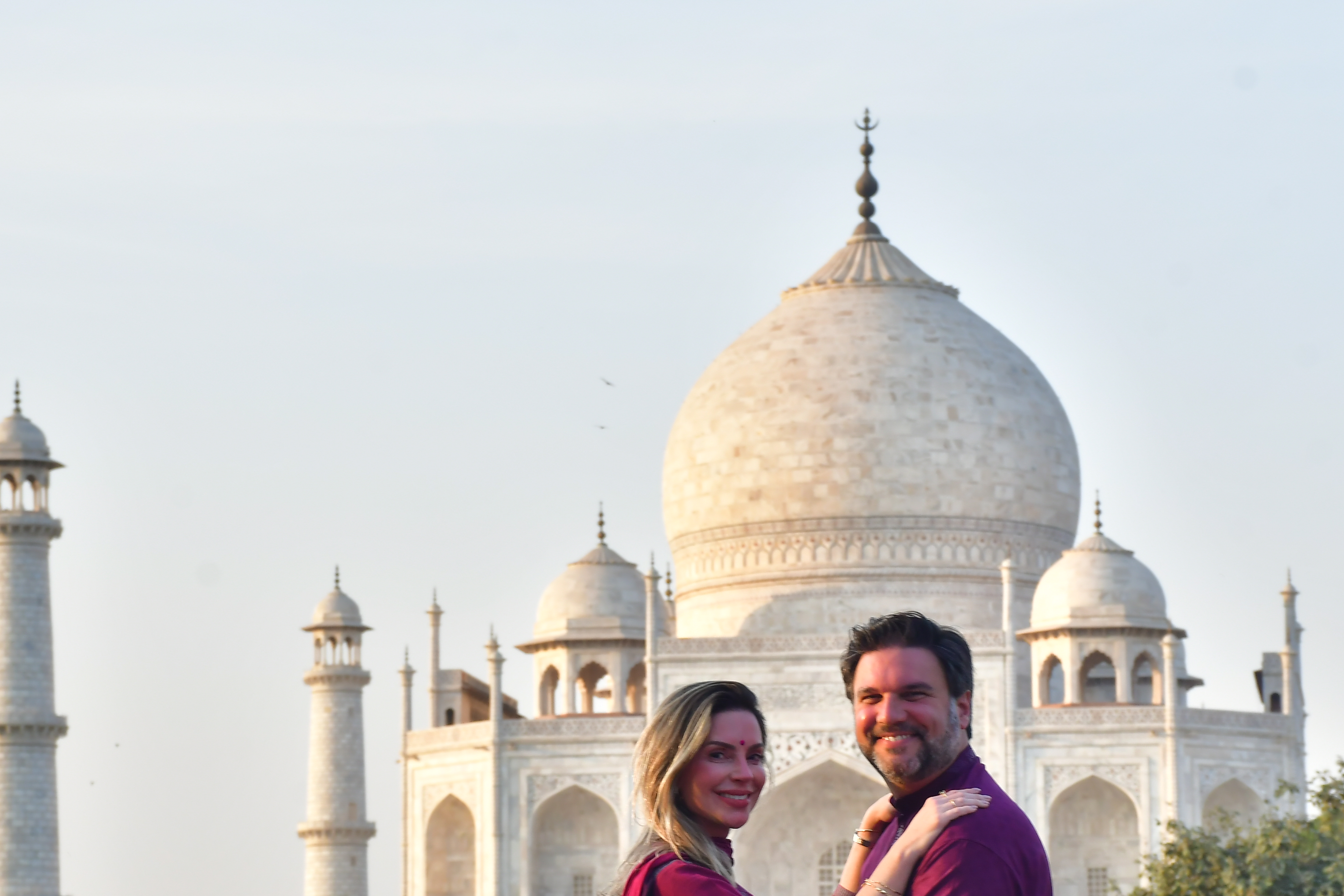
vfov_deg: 9.8
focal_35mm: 140
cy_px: 582
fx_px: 5227
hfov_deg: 14.6
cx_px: 758
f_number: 8
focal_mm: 66
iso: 320
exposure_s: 1/160
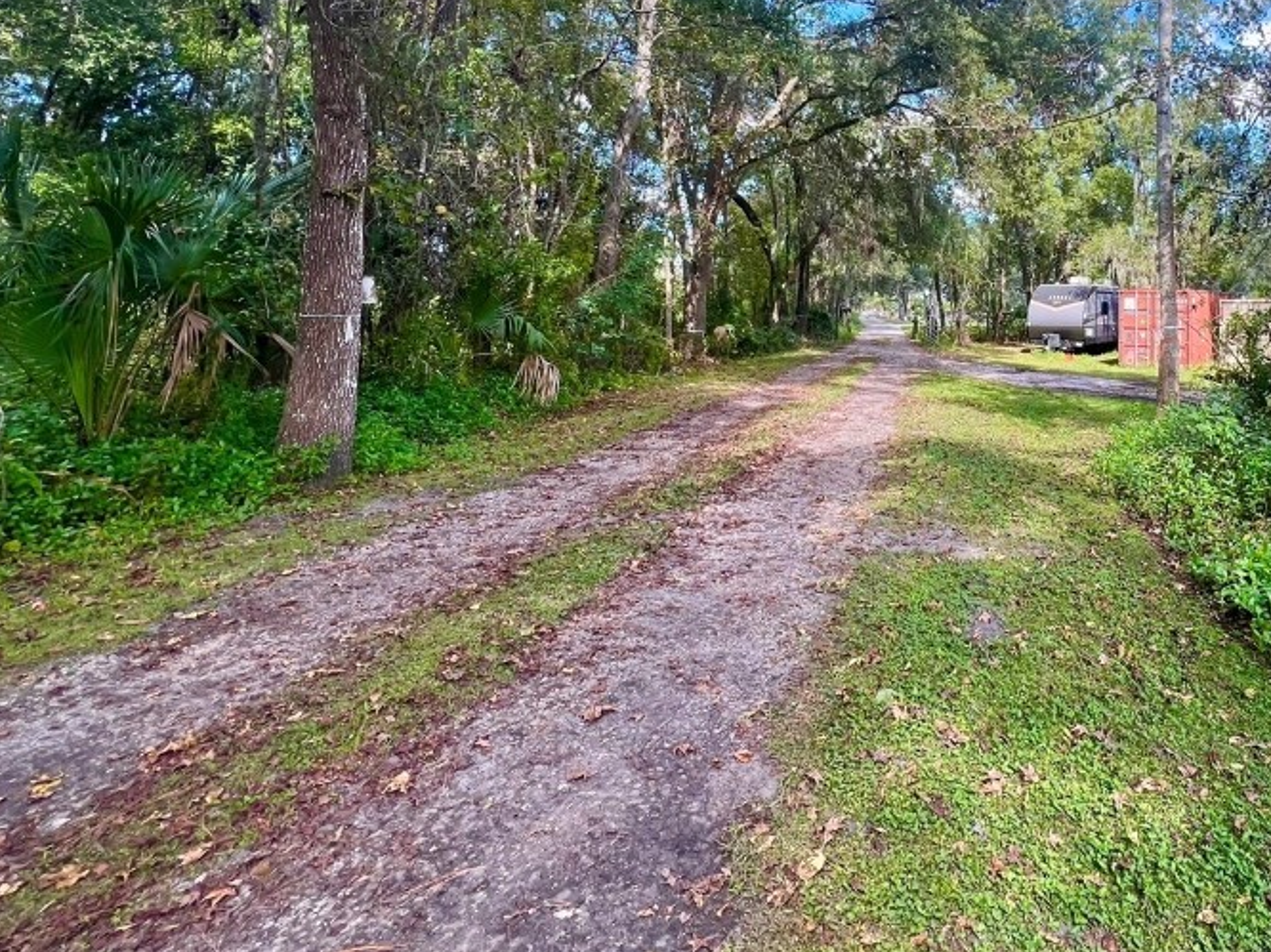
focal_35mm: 20
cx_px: 943
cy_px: 290
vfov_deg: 63.6
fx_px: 734
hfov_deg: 76.2
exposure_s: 1/155
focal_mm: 1.57
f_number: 1.8
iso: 32
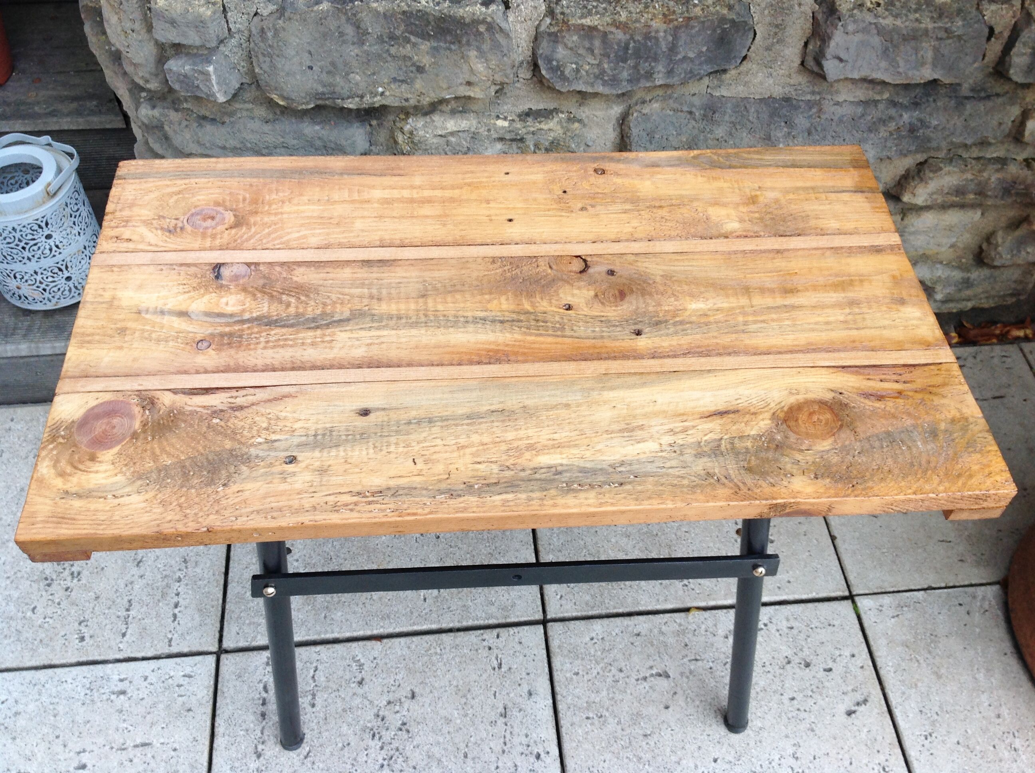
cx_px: 518
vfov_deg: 40.6
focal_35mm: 35
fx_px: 1045
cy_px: 386
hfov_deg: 52.7
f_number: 2.4
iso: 64
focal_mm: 4.28
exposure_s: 1/120
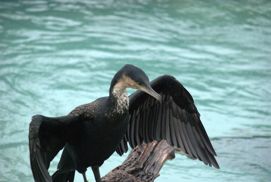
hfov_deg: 6.9
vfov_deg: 4.6
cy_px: 91
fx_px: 2262
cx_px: 136
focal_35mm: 300
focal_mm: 200
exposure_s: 1/500
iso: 1250
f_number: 6.3
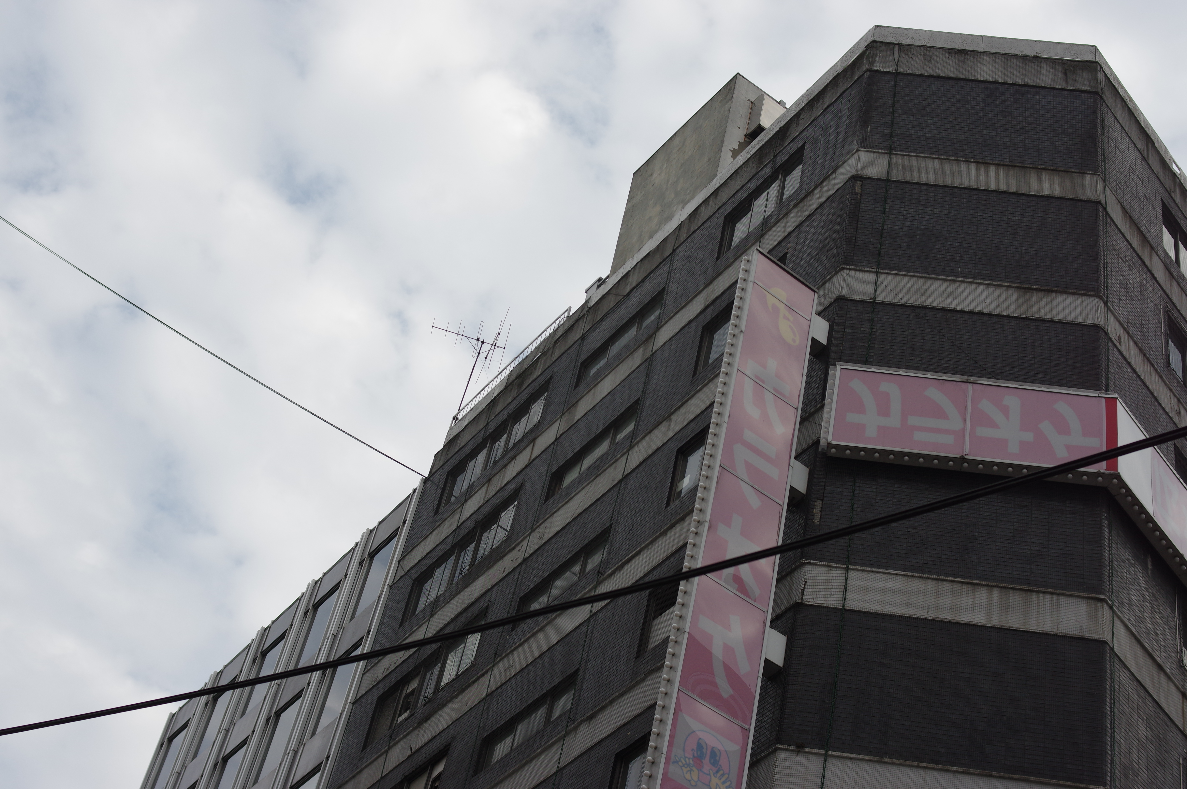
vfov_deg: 22.6
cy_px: 394
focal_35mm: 60
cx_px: 594
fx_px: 1977
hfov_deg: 33.4
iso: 320
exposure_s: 1/800
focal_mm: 40
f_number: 5.6
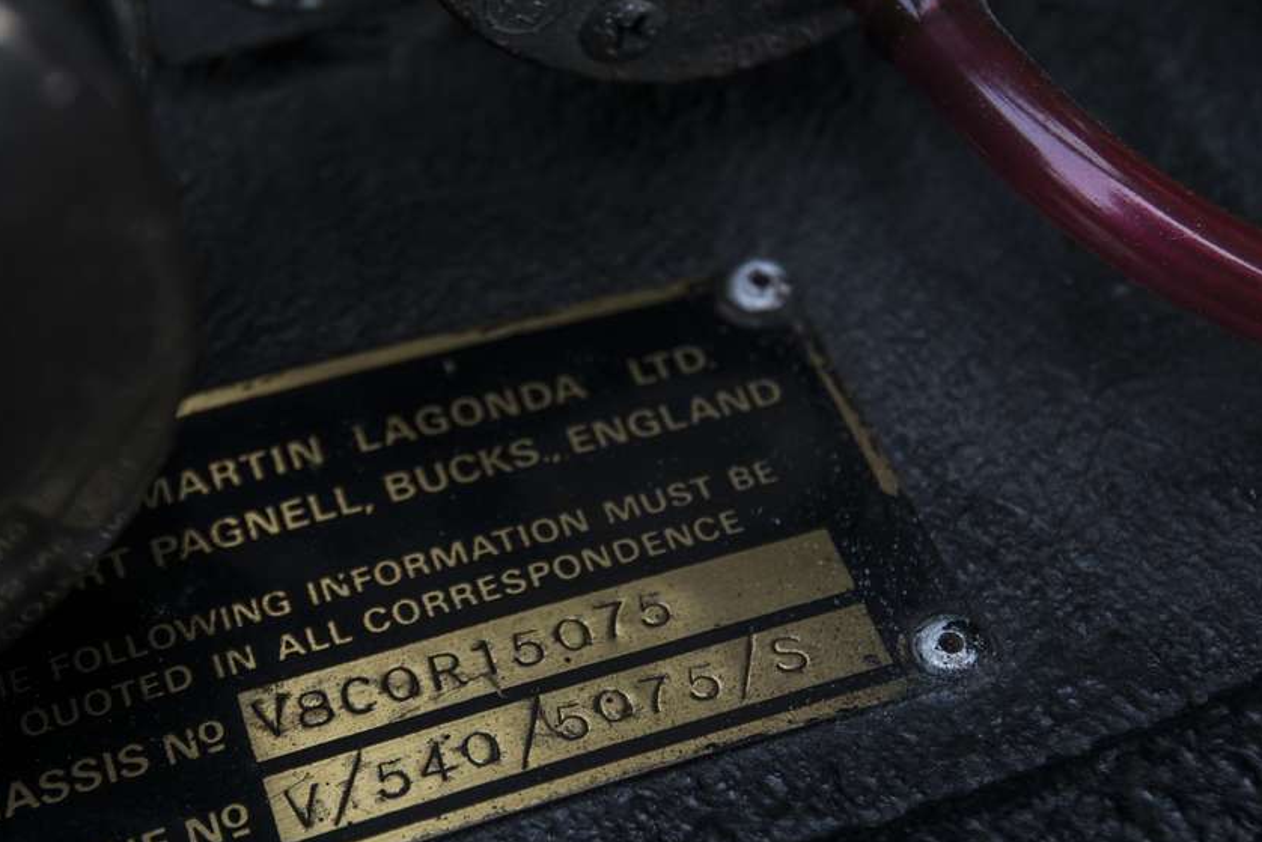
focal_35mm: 74
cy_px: 511
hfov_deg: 27.3
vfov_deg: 18.4
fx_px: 2594
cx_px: 509
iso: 320
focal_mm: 31
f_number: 4
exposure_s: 1/160
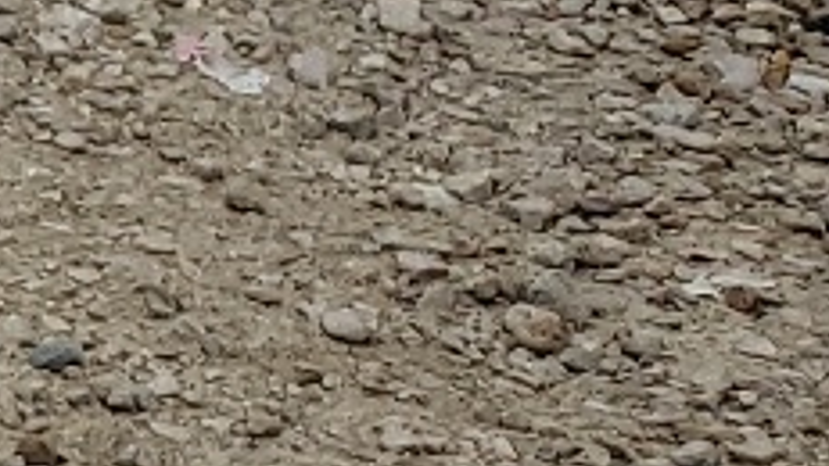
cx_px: -1863
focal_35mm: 196
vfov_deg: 6.1
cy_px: -384
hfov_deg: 8.6
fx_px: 4309
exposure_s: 1/1429
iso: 50
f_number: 1.5
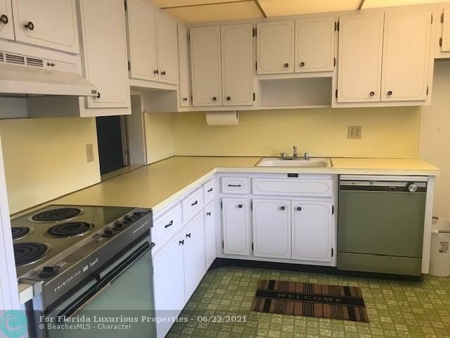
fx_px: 364
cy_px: 169
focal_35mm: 28
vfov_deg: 49.7
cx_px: 225
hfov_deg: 63.4
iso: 40
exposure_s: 1/20
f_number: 1.8
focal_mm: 3.99
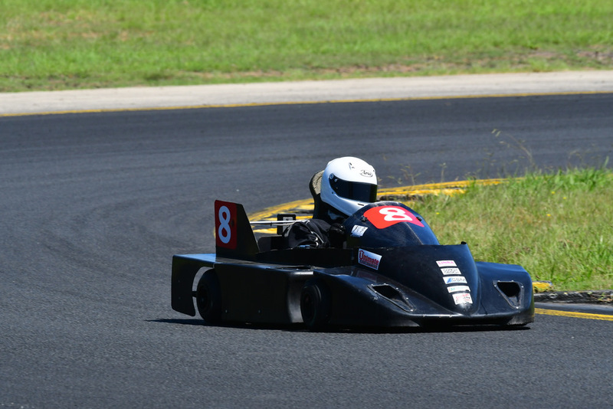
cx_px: 306
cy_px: 204
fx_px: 9198
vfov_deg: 2.5
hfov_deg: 3.8
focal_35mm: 540
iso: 500
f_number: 11
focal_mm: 360
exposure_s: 1/640
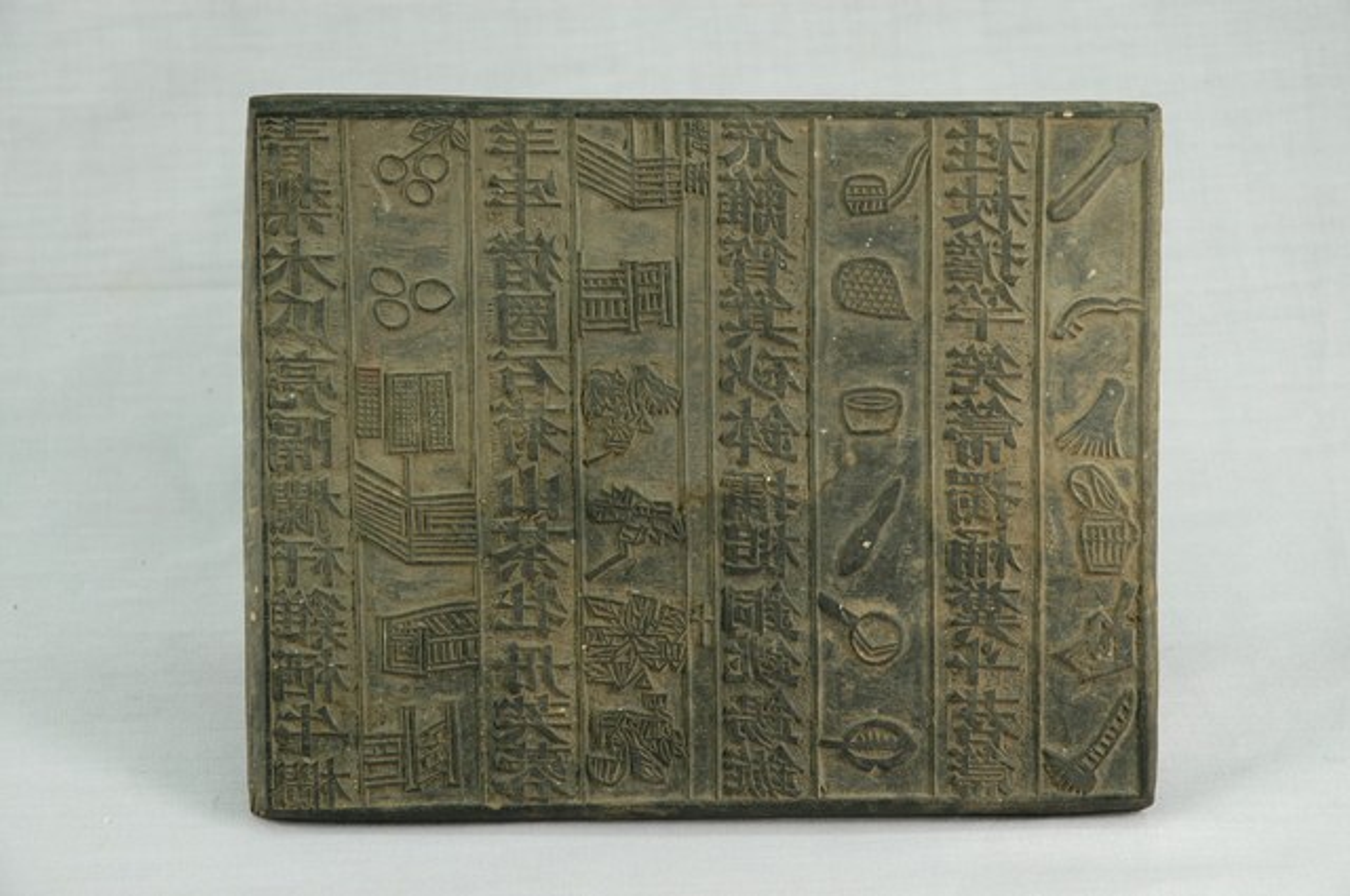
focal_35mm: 105
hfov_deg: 19.5
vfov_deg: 13.0
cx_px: 675
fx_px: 3932
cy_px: 448
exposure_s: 1/15
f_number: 7.1
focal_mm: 70
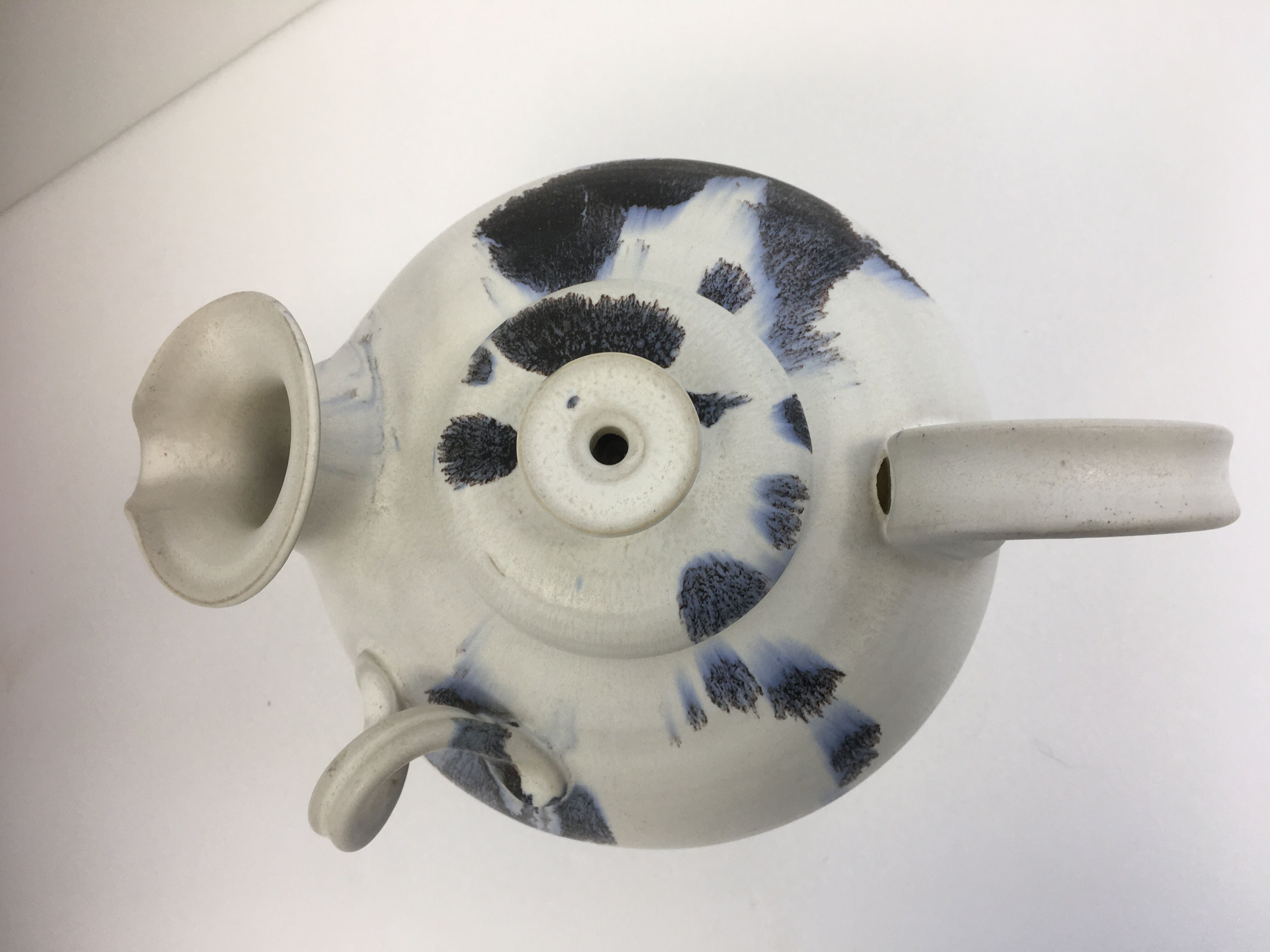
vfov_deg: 48.2
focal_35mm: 29
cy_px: 476
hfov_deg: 61.7
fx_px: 1064
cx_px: 635
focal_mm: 4.15
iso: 32
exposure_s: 1/50
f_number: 2.2
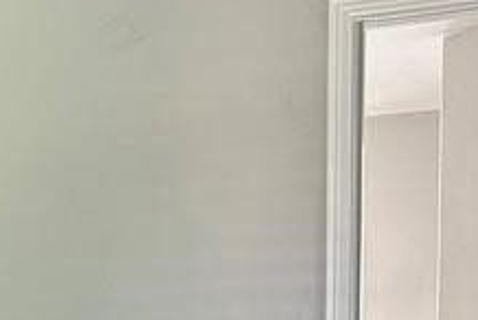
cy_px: 539
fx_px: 1556
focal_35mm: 117
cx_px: -270
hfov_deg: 15.8
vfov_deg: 11.1
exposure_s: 1/60
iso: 400
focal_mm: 6.86
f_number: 1.78
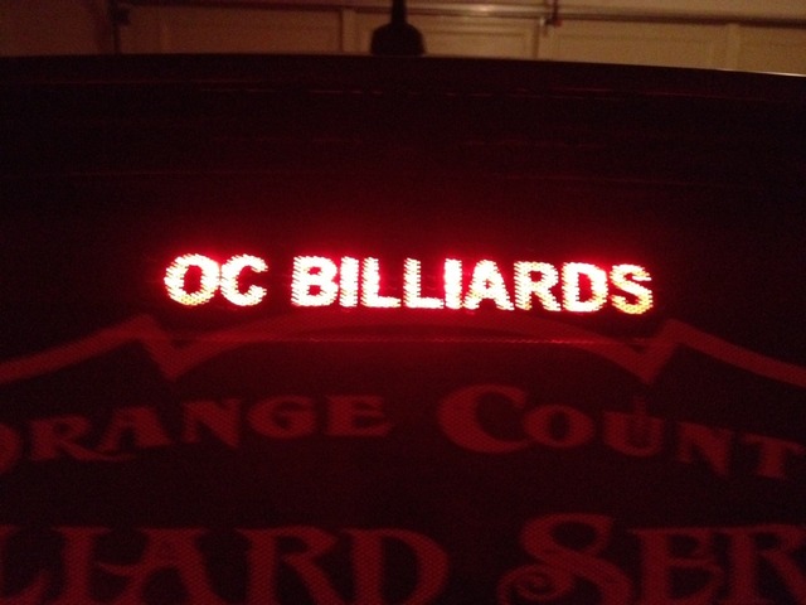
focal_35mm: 35
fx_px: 815
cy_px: 302
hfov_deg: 52.6
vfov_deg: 40.7
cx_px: 403
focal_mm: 4.3
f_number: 2.4
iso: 800
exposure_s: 1/15
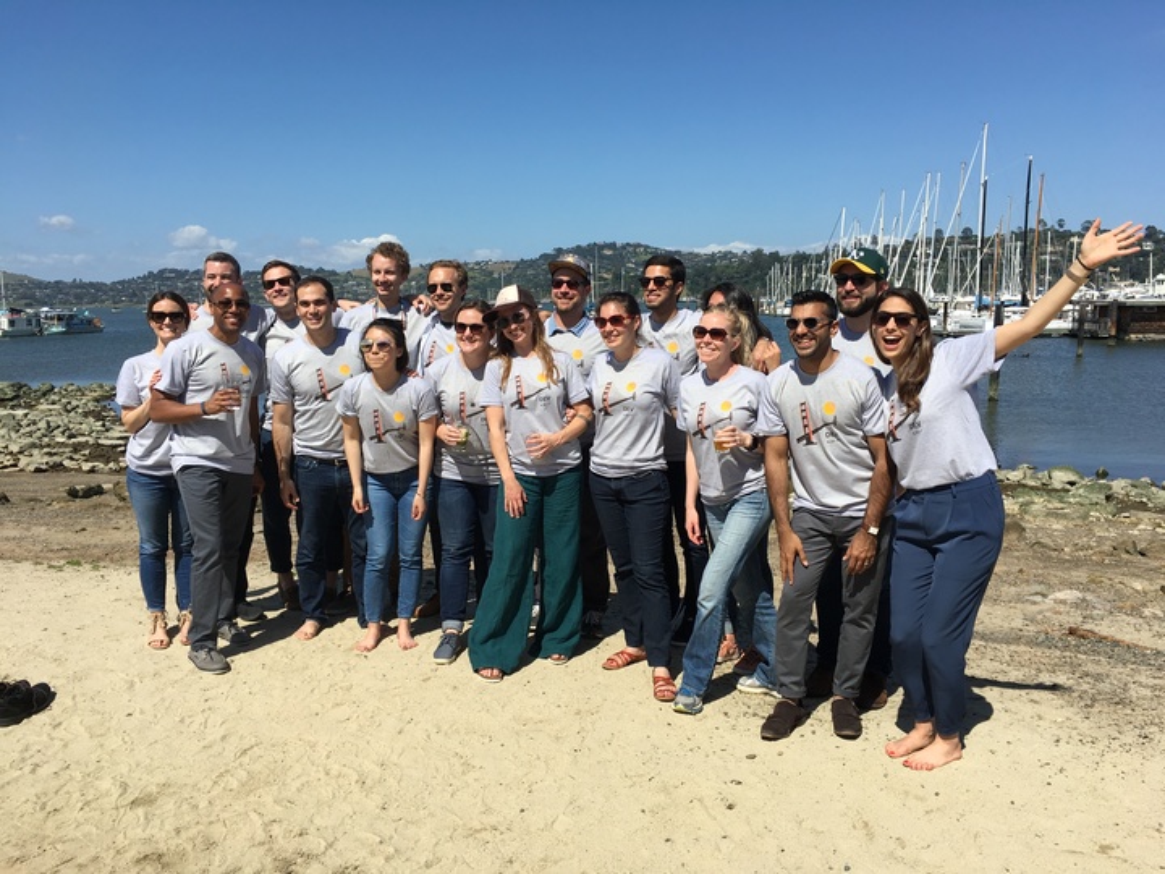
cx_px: 582
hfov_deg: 61.7
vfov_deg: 48.2
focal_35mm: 29
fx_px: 976
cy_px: 437
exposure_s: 1/2137
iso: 25
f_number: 2.2
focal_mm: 4.15
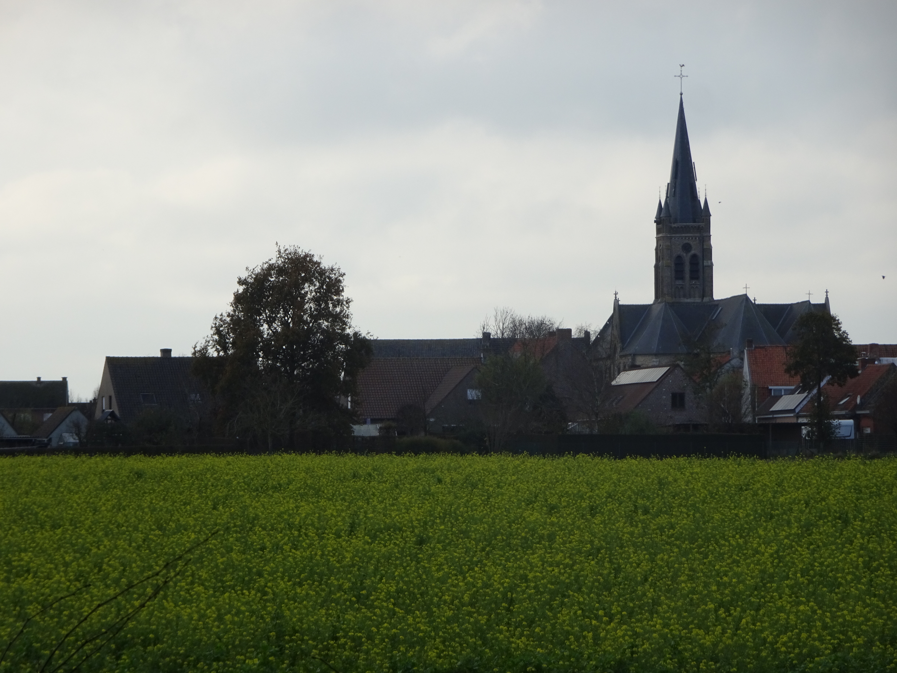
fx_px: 5830
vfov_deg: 6.6
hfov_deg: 8.8
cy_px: 336
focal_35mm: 225
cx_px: 448
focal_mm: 38.47
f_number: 6.3
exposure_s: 1/250
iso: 100
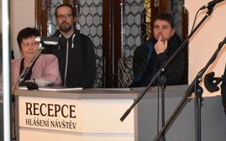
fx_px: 1004
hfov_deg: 12.8
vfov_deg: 8.0
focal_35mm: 163
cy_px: 93
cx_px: 150
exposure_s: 1/60
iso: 6400
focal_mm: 28
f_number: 8
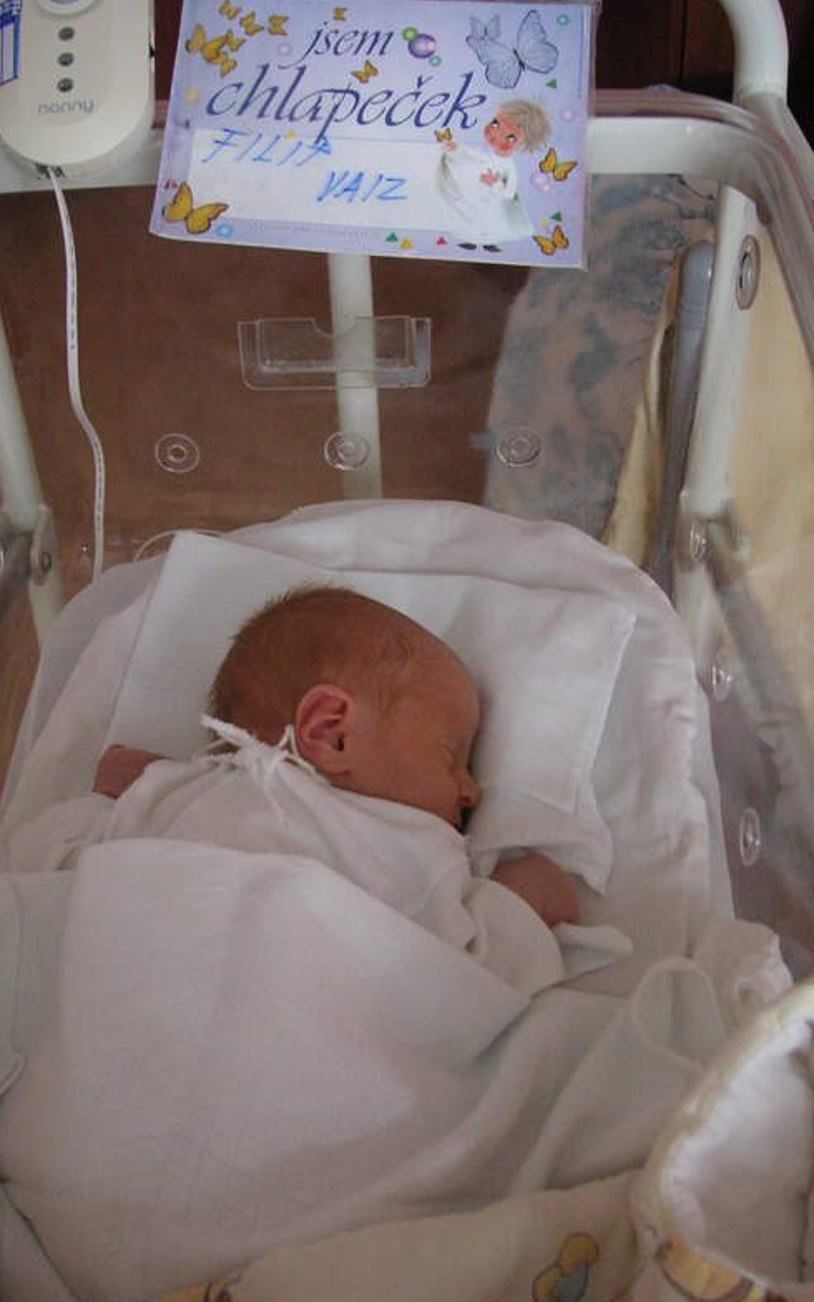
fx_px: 1420
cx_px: 444
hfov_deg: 32.0
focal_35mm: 40
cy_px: 658
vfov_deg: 49.3
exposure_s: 1/45
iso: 160
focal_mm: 6.1
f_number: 2.8
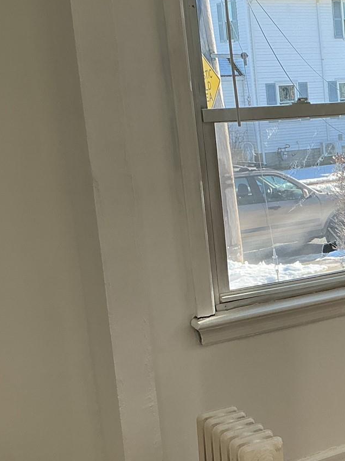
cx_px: 457
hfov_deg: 19.3
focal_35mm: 70
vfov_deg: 27.8
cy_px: 253
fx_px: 930
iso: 20
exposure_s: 1/234
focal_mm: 3
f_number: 1.8
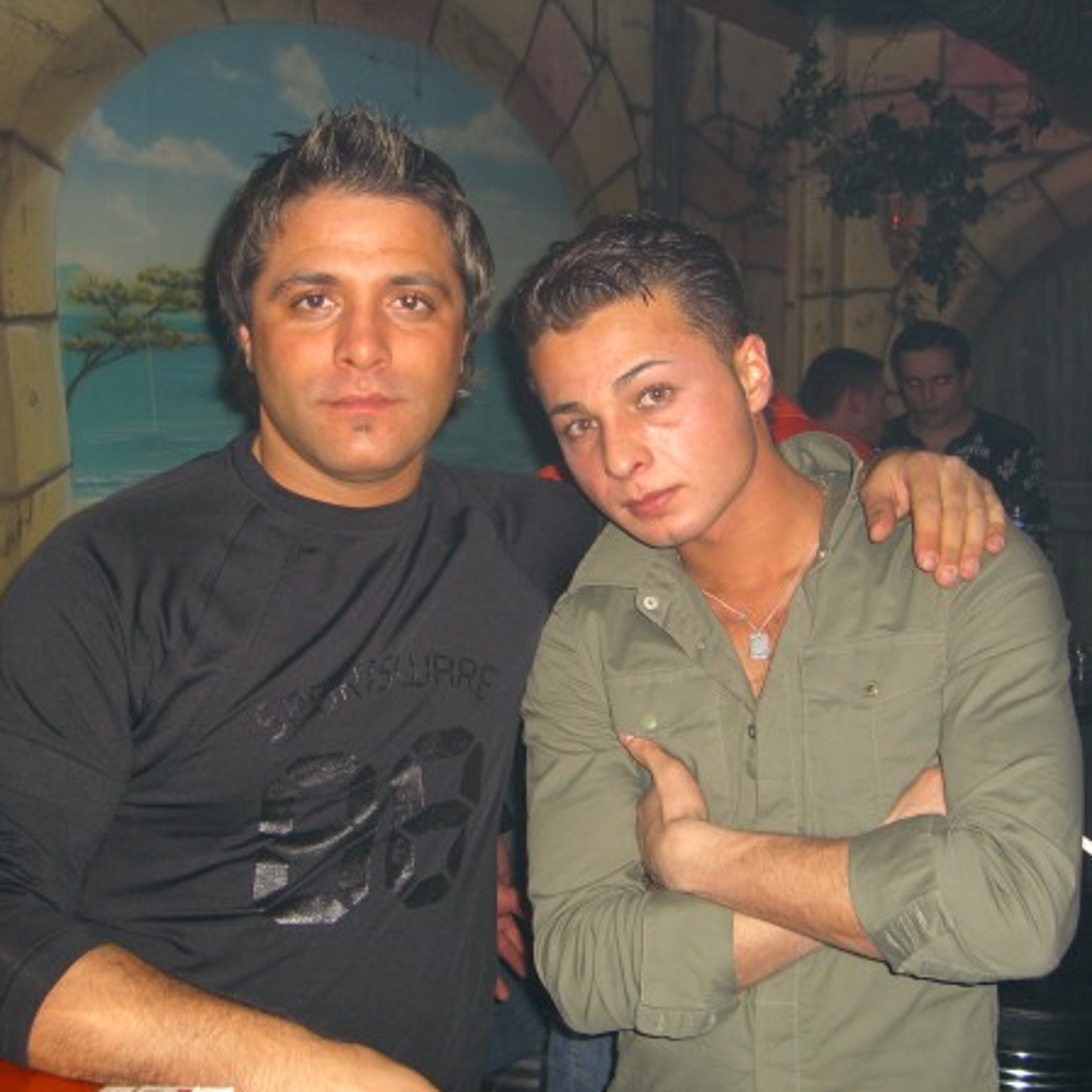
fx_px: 1606
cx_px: 526
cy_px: 546
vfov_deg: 37.6
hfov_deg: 37.5
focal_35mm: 45
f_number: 2.8
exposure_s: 1/60
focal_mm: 7.9
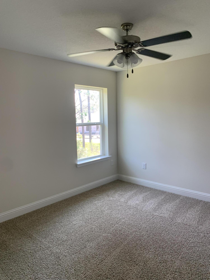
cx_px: 105
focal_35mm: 26
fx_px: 210
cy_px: 140
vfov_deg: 67.3
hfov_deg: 53.1
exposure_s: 1/102
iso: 100
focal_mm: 4.25
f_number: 1.8
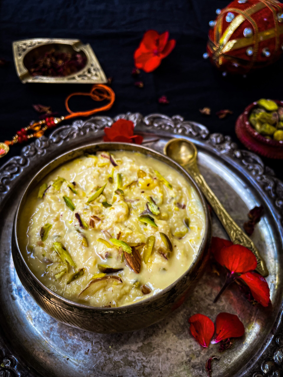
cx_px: 142
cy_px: 188
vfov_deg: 67.3
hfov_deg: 53.1
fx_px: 283
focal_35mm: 26
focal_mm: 4.2
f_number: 1.6
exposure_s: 1/120
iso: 125
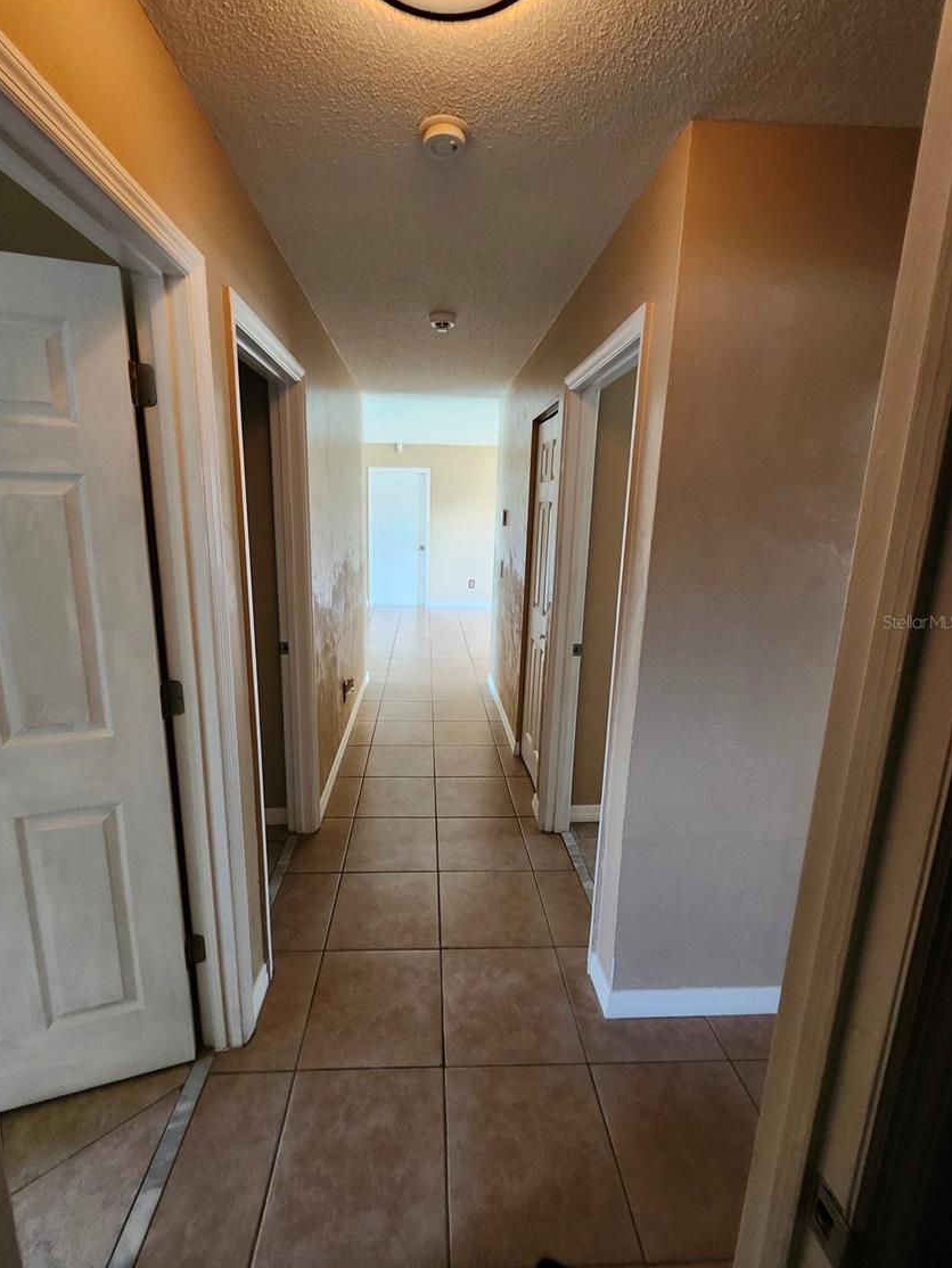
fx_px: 513
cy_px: 621
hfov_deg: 85.6
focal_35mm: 14
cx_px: 451
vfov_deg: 102.0
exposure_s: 1/30
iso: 400
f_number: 2.2
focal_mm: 1.74
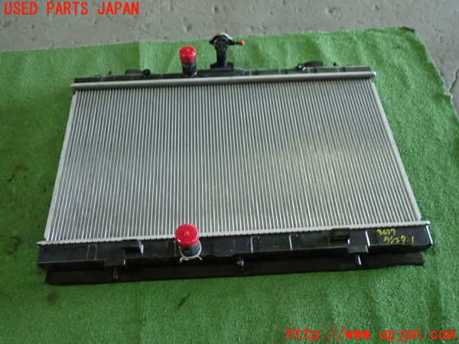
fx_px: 398
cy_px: 172
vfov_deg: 46.8
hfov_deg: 60.0
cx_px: 230
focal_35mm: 30
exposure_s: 1/30
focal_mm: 5.4
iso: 320
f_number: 2.3
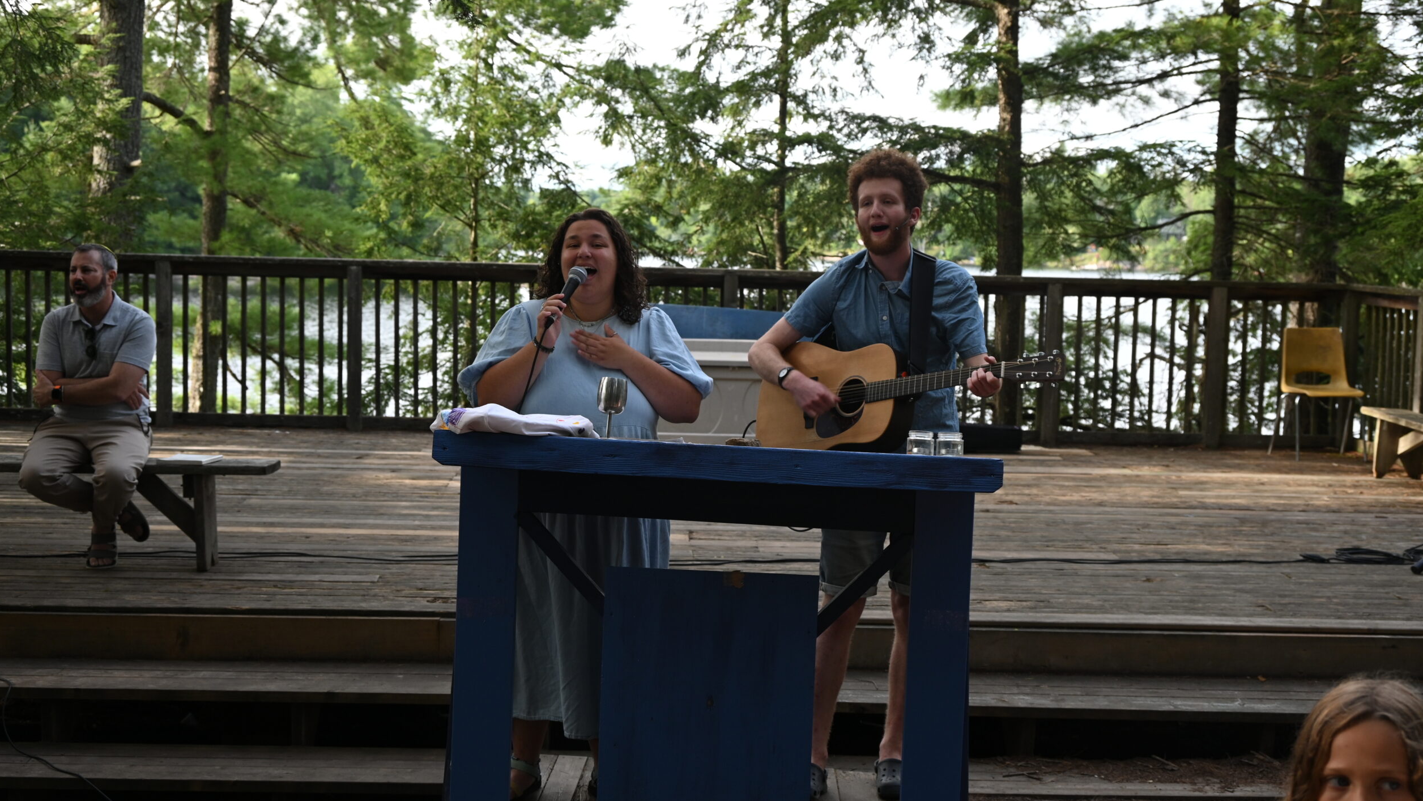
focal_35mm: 48
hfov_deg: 42.9
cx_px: 722
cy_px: 393
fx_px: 1811
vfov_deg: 24.9
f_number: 6.3
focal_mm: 45
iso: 560
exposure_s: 1/250
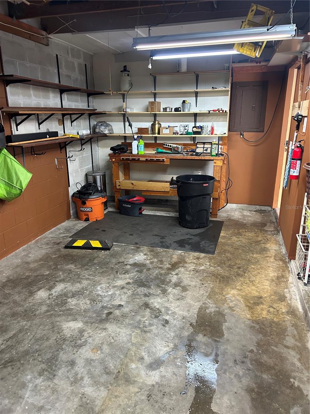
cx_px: 155
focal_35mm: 26
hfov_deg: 53.1
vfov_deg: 67.3
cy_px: 207
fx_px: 310
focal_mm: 5.7
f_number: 1.5
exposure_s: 1/60
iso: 320
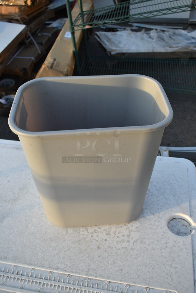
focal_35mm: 36
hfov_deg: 36.9
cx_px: 98
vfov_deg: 53.1
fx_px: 294
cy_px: 146
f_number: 5
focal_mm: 24
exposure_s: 1/125
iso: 100
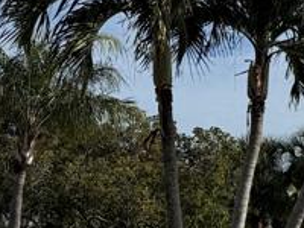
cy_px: 40
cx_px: 720
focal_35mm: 123
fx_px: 1080
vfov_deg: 12.0
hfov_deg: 12.6
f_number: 1.78
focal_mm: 6.76
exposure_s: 1/9091
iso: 80
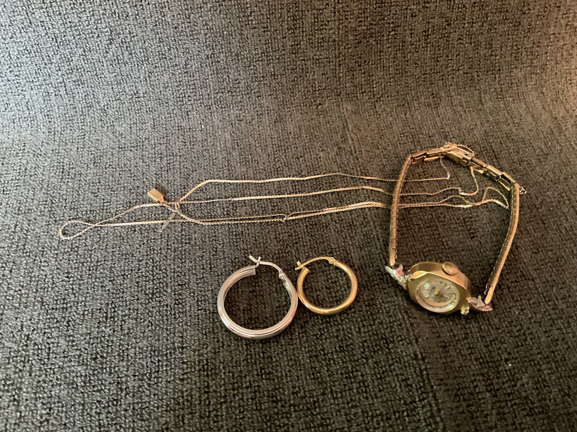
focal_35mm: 29
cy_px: 216
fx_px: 483
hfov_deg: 61.7
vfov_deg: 48.2
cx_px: 288
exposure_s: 1/24
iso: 500
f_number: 1.8
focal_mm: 3
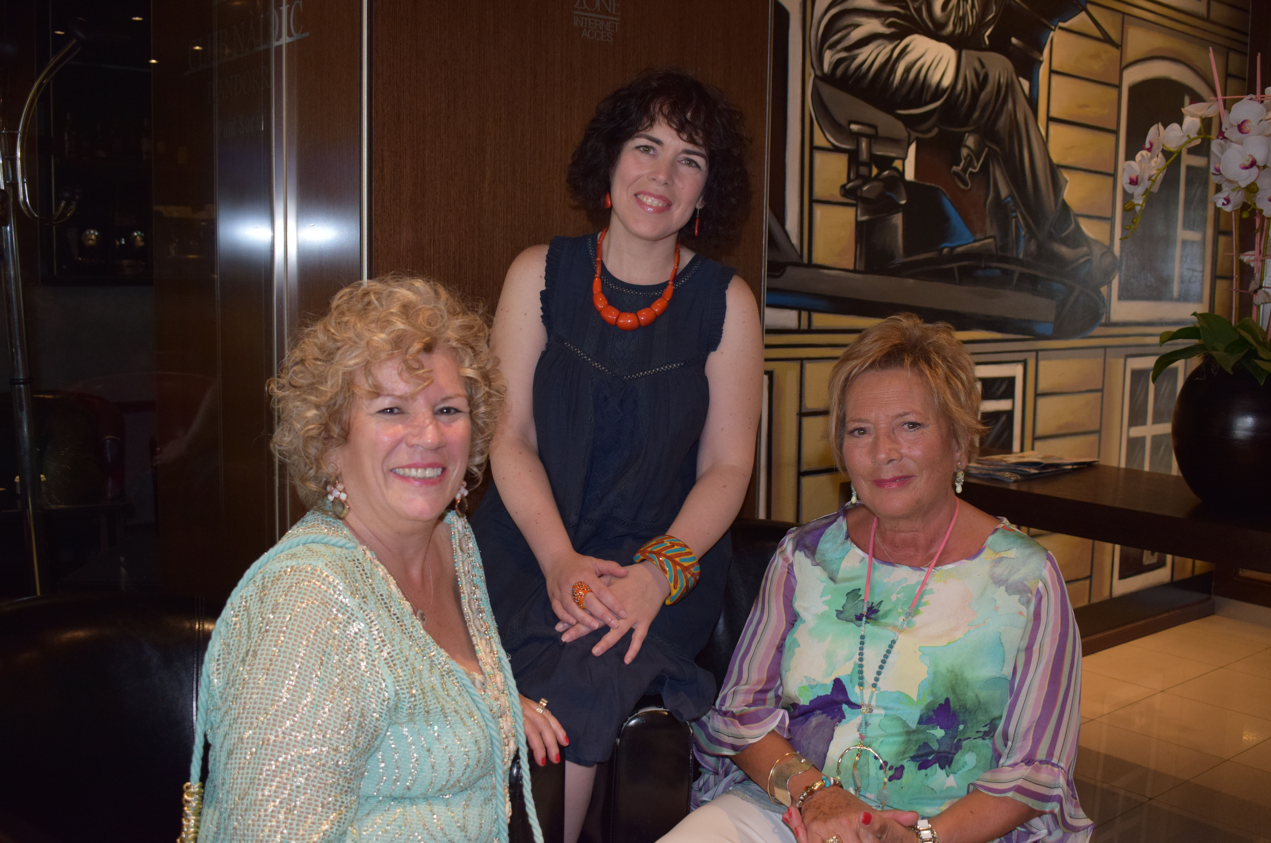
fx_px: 1269
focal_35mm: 36
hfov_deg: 53.2
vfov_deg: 36.7
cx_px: 636
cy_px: 422
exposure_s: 1/80
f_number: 4.5
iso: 800
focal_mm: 24
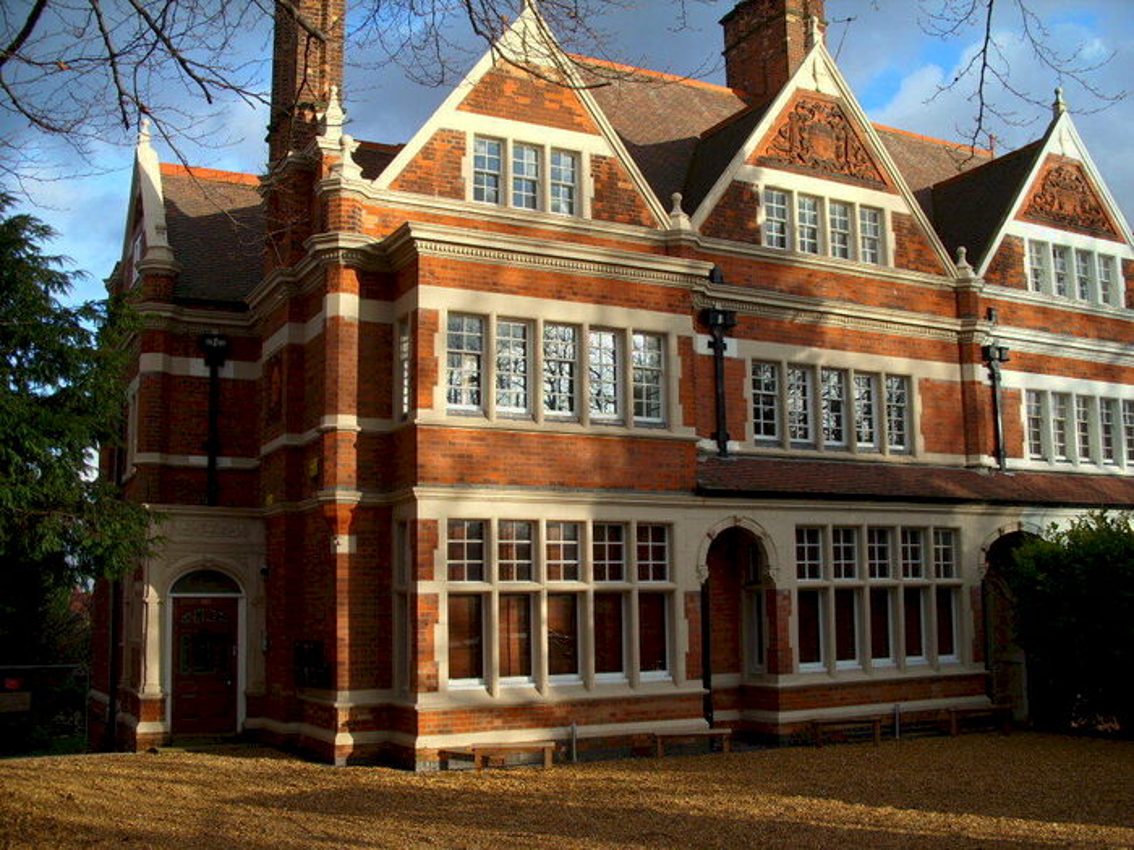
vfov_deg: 37.7
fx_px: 1245
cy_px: 425
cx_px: 567
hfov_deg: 49.0
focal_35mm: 38
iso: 50
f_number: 4
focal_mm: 7.8
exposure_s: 1/296
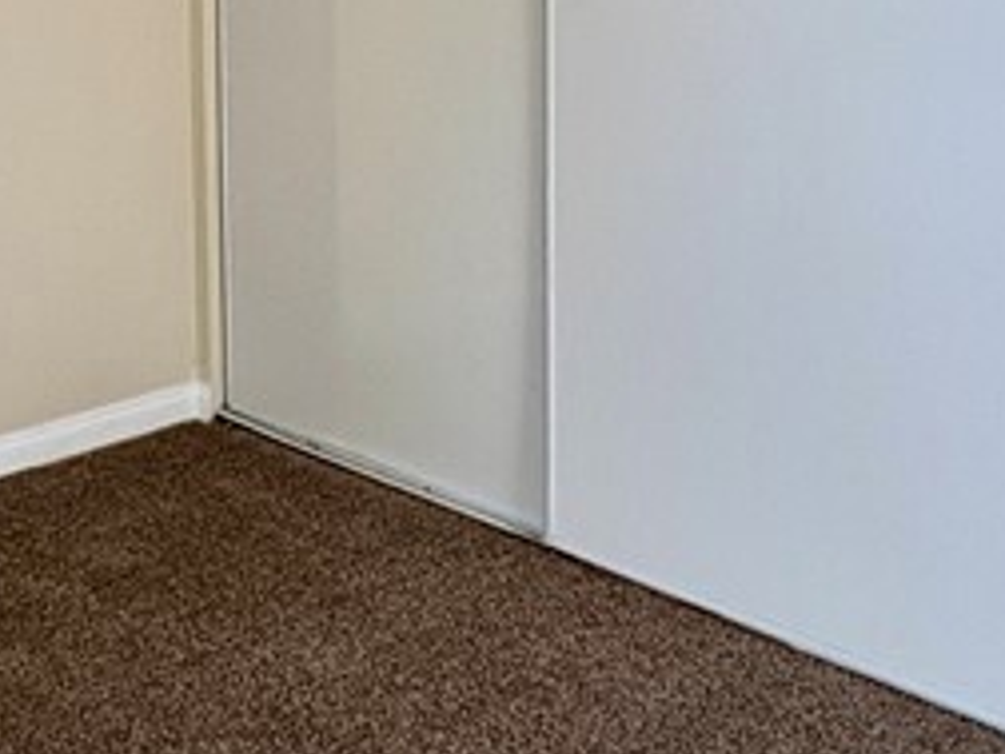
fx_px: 1655
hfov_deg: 30.8
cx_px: -52
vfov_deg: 23.9
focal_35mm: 57
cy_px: -88
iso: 100
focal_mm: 2.22
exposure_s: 1/99
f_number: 2.2
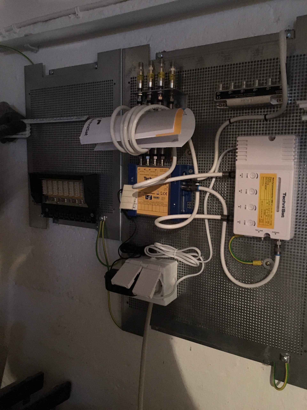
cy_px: 205
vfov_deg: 61.7
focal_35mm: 29
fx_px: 343
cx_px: 154
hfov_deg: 48.2
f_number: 2.2
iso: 400
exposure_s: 1/17
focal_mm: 4.15
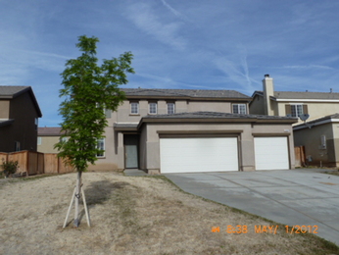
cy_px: 128
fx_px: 294
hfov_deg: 59.9
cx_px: 170
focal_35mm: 30
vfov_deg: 46.8
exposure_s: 1/640
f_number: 5.6
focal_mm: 5
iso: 80
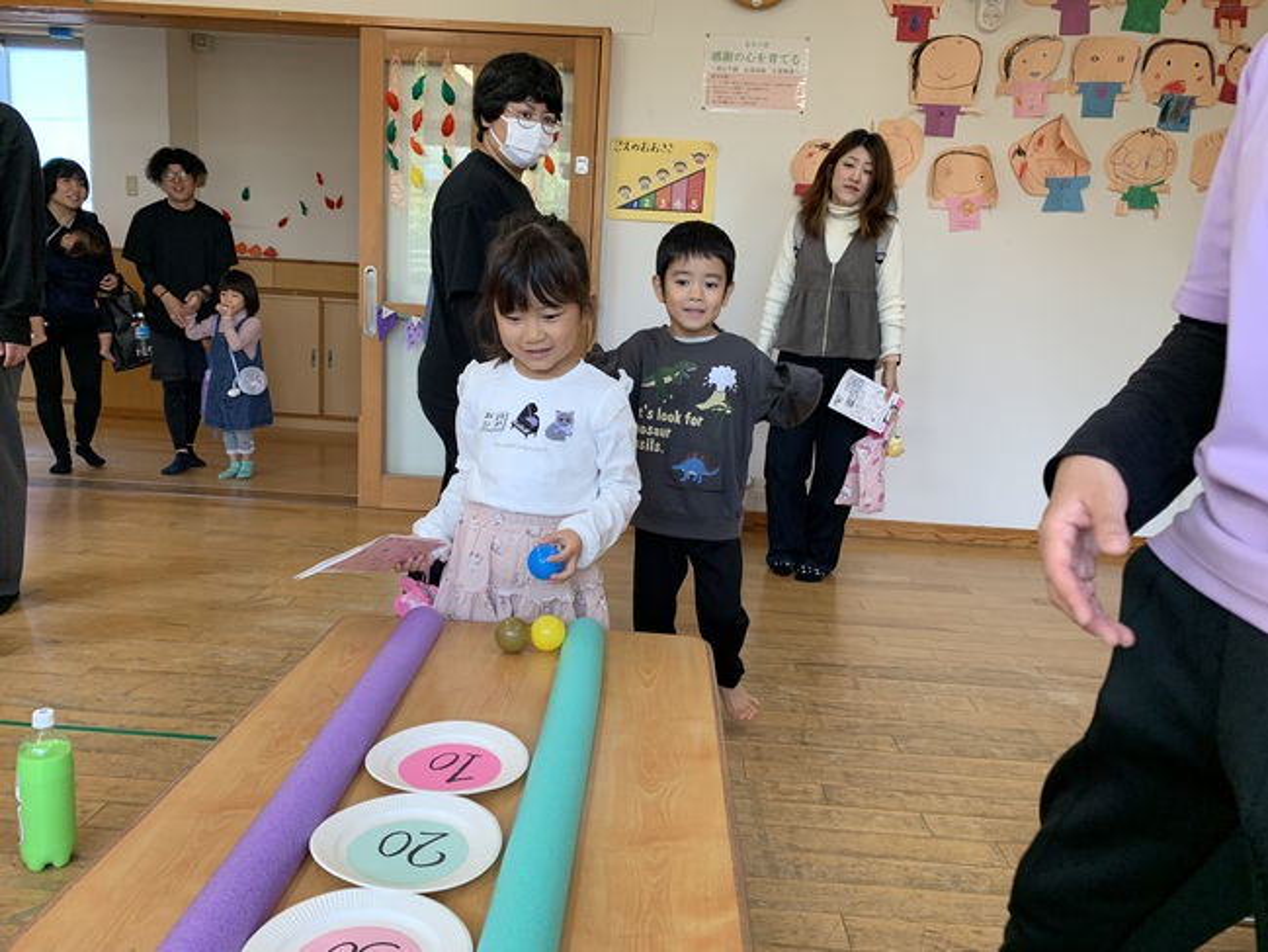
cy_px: 476
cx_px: 634
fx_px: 953
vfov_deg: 53.1
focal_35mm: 26
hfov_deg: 67.3
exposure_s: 1/121
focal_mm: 4.25
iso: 80
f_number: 1.8
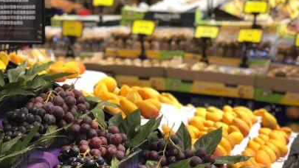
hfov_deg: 21.6
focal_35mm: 98
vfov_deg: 12.2
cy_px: 173
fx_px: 777
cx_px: 73
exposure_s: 1/33
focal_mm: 6
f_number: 2.4
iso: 125
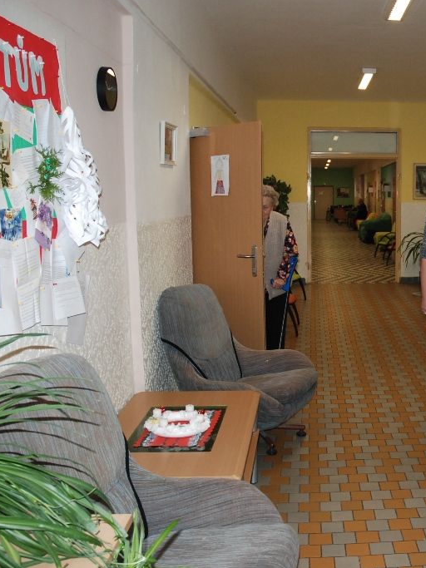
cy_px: 284
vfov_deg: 47.9
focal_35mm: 39
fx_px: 640
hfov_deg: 34.9
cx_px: 378
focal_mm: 18
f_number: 5
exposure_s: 1/60
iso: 800
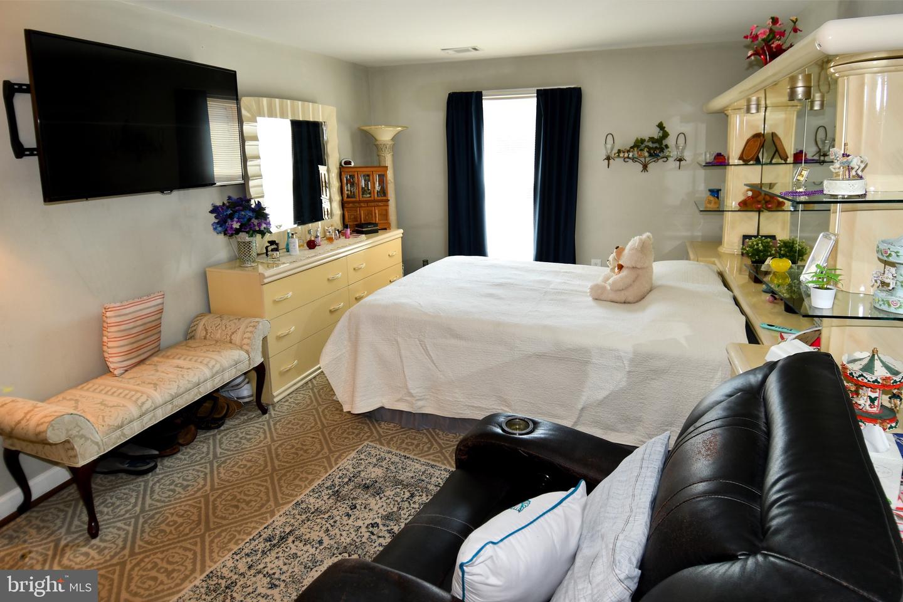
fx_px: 451
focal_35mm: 18
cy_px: 301
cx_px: 452
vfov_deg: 67.4
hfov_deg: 90.0
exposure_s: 1/60
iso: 200
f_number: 4
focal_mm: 12
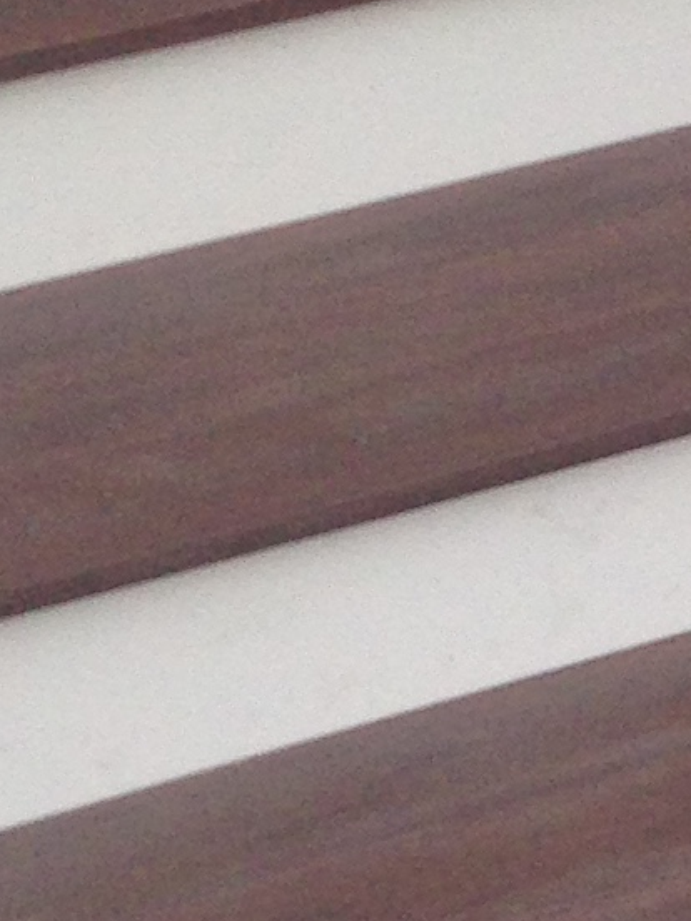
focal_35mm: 195
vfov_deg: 10.1
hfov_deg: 7.5
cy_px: 534
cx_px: 1068
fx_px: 5190
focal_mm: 4.12
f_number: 2.4
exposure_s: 1/120
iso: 80
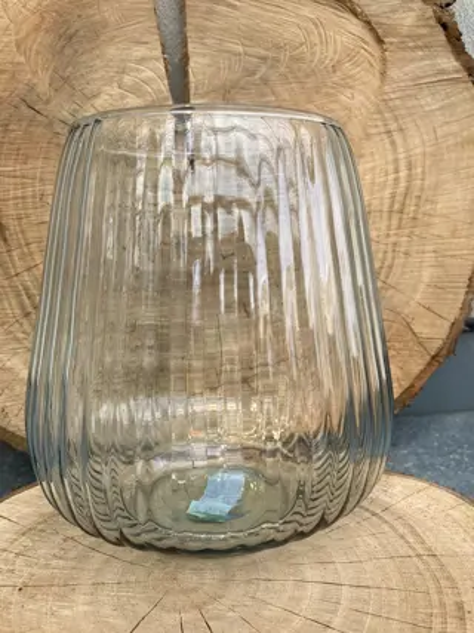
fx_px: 511
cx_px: 237
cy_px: 316
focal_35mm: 28
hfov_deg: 49.7
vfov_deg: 63.5
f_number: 1.8
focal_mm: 3.99
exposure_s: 1/475
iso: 20
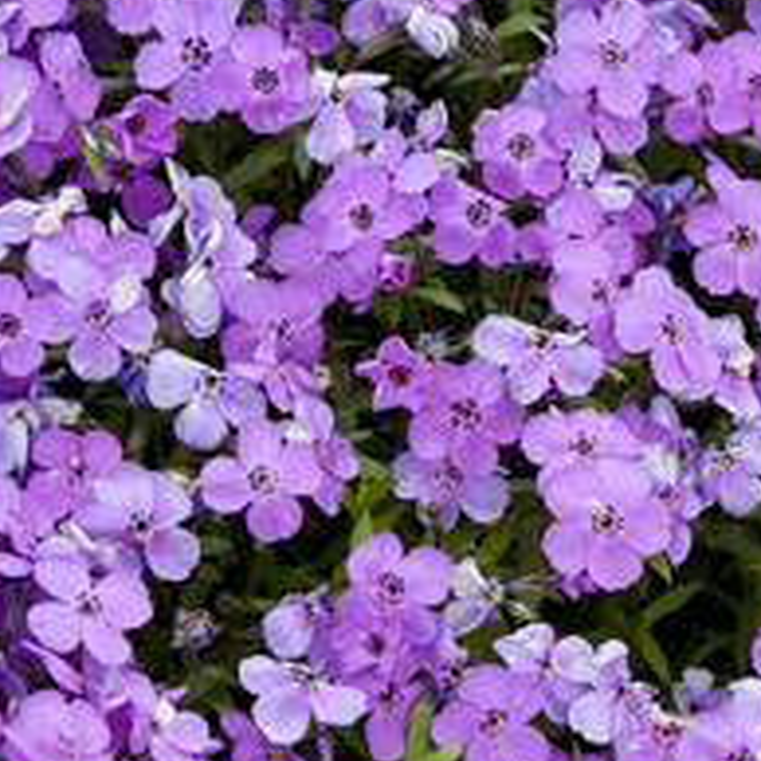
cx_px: 836
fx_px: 11416
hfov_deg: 3.8
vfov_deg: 3.8
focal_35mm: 459
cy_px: 184
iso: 200
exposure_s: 1/500
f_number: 5.6
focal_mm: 95
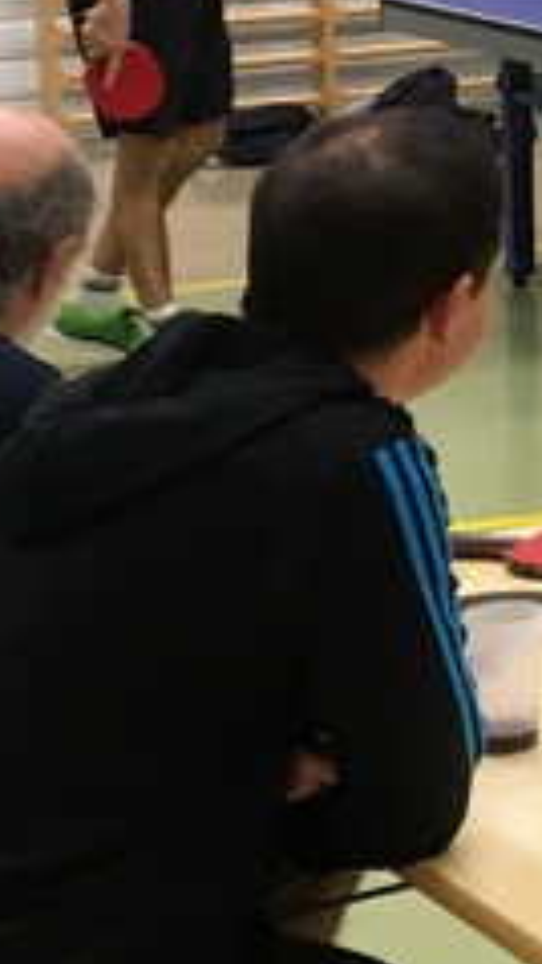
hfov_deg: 8.3
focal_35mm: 136
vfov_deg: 15.5
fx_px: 3472
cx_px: 1226
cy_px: 41
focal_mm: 4.15
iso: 80
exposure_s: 1/33
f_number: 2.2
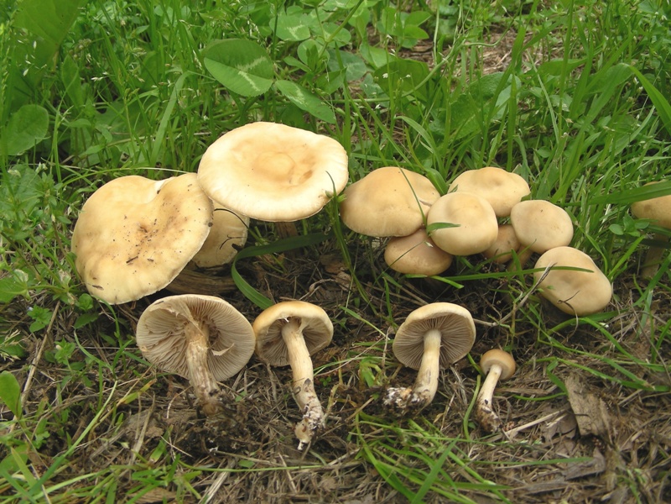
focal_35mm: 38
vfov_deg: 37.7
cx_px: 336
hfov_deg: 49.0
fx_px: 737
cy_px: 252
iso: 50
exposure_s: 1/126
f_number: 4
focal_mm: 6.3
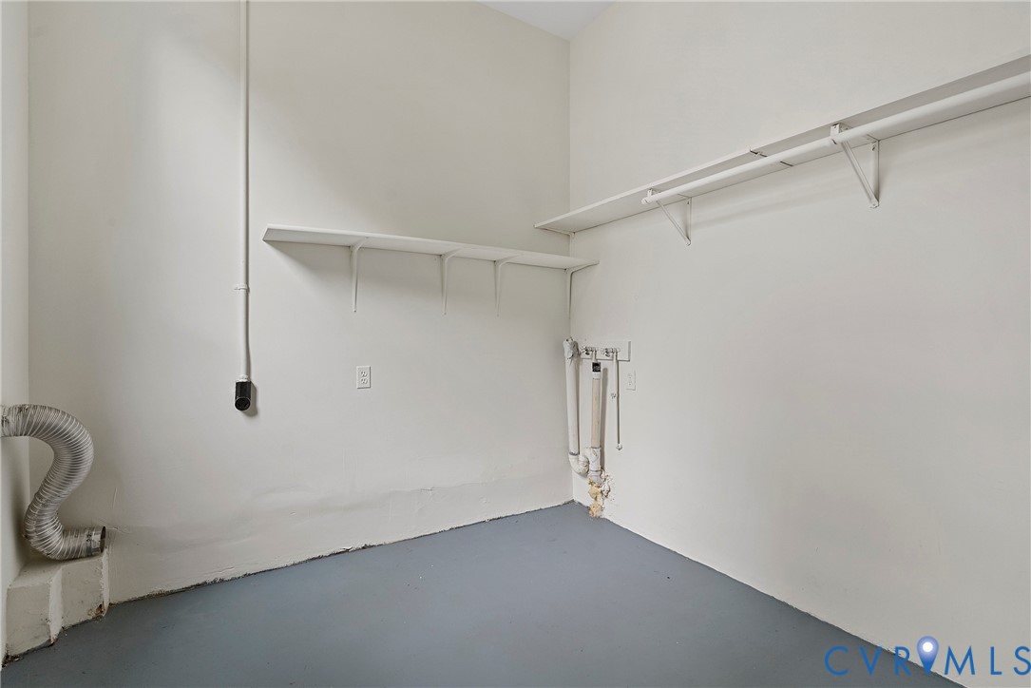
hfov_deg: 96.7
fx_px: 458
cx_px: 516
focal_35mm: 16
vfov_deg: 73.8
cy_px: 344
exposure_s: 1/5
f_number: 8
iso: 800
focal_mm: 16
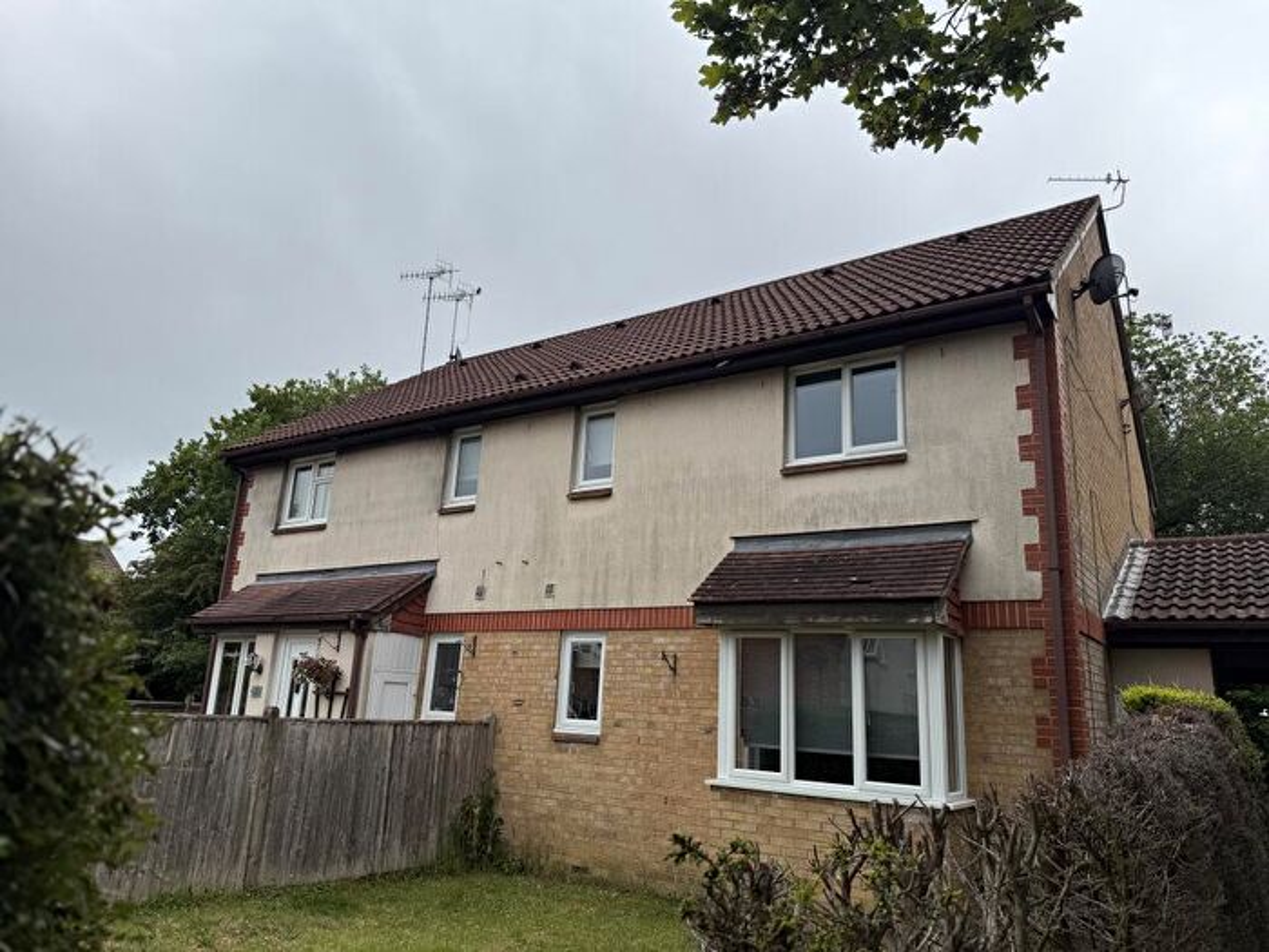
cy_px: 476
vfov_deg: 56.8
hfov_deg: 71.6
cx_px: 634
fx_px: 880
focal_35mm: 24
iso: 80
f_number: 1.78
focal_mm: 6.76
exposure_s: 1/4975
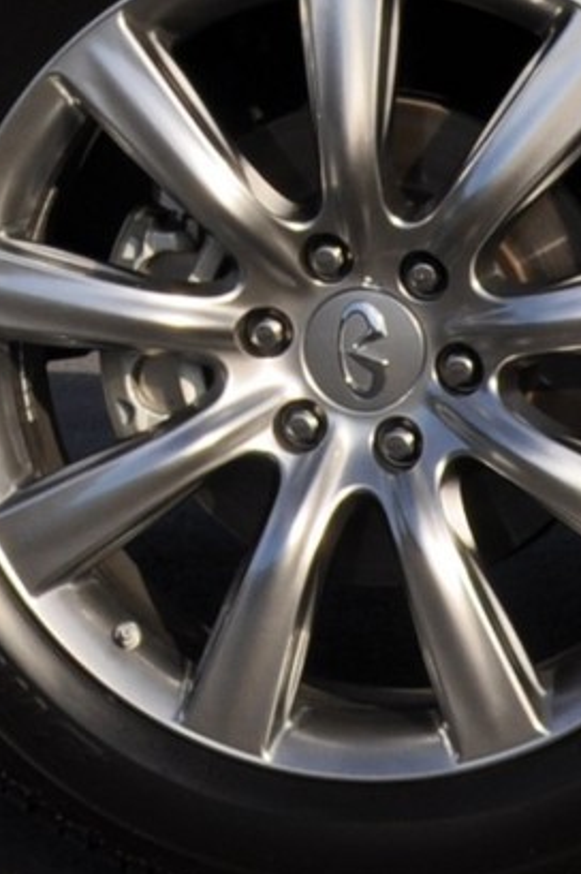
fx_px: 5334
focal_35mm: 220
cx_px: -337
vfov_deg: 9.2
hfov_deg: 6.1
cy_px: -247
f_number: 9
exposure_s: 1/320
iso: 200
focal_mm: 24
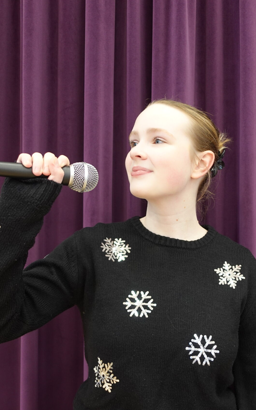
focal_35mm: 37
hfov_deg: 34.0
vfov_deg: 52.7
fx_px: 413
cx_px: 178
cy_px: 205
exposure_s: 1/30
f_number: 1.8
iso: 250
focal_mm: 9.4
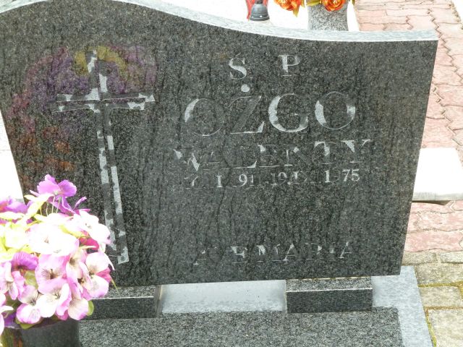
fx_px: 1110
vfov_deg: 17.8
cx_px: 232
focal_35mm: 83
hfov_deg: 23.6
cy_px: 174
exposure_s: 1/80
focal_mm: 13.7
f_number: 4.2
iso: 250
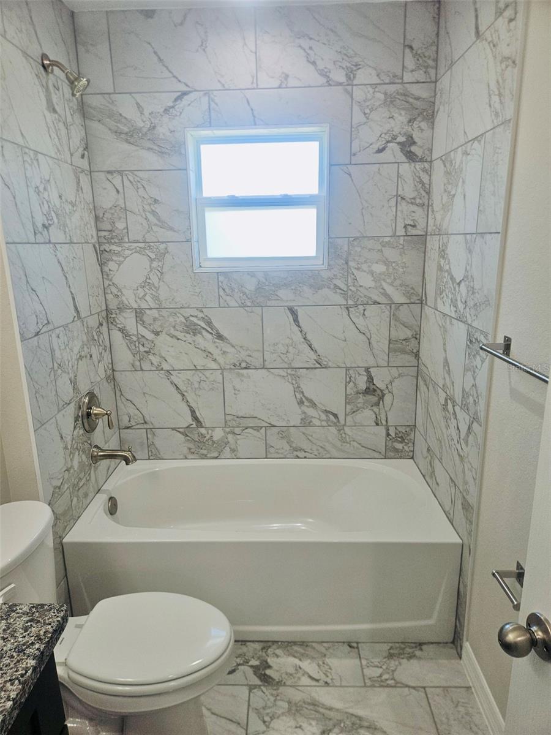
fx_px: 488
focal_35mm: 23
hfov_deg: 58.9
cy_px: 368
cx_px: 276
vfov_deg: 73.9
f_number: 1.8
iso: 55
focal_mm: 5.4
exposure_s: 1/60.2
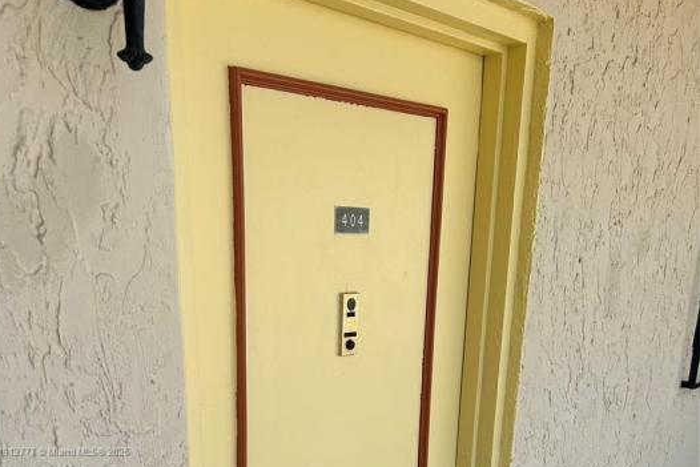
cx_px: 342
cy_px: 452
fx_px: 720
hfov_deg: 51.9
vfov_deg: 33.3
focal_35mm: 37
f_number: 1.5
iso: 50
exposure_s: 1/2252
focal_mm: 5.7
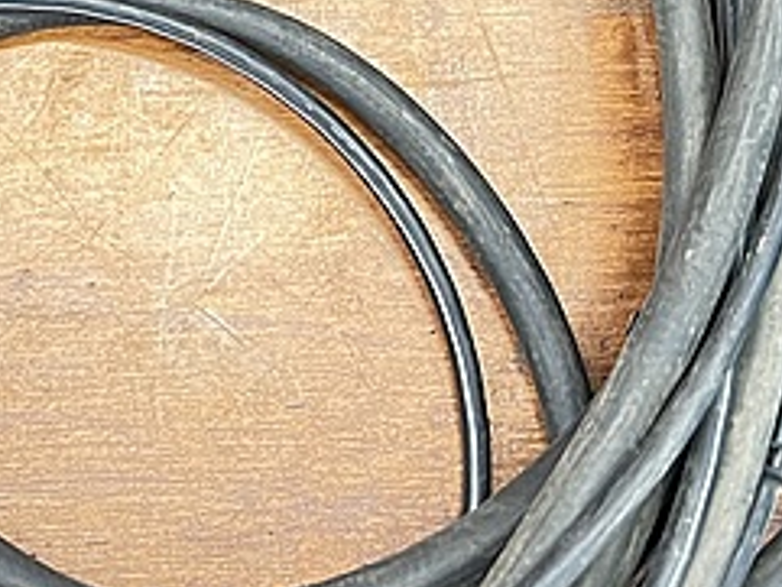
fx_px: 1560
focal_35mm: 69
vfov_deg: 19.6
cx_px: 169
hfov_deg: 27.6
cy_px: -182
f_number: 1.5
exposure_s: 1/40
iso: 640
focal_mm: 5.7
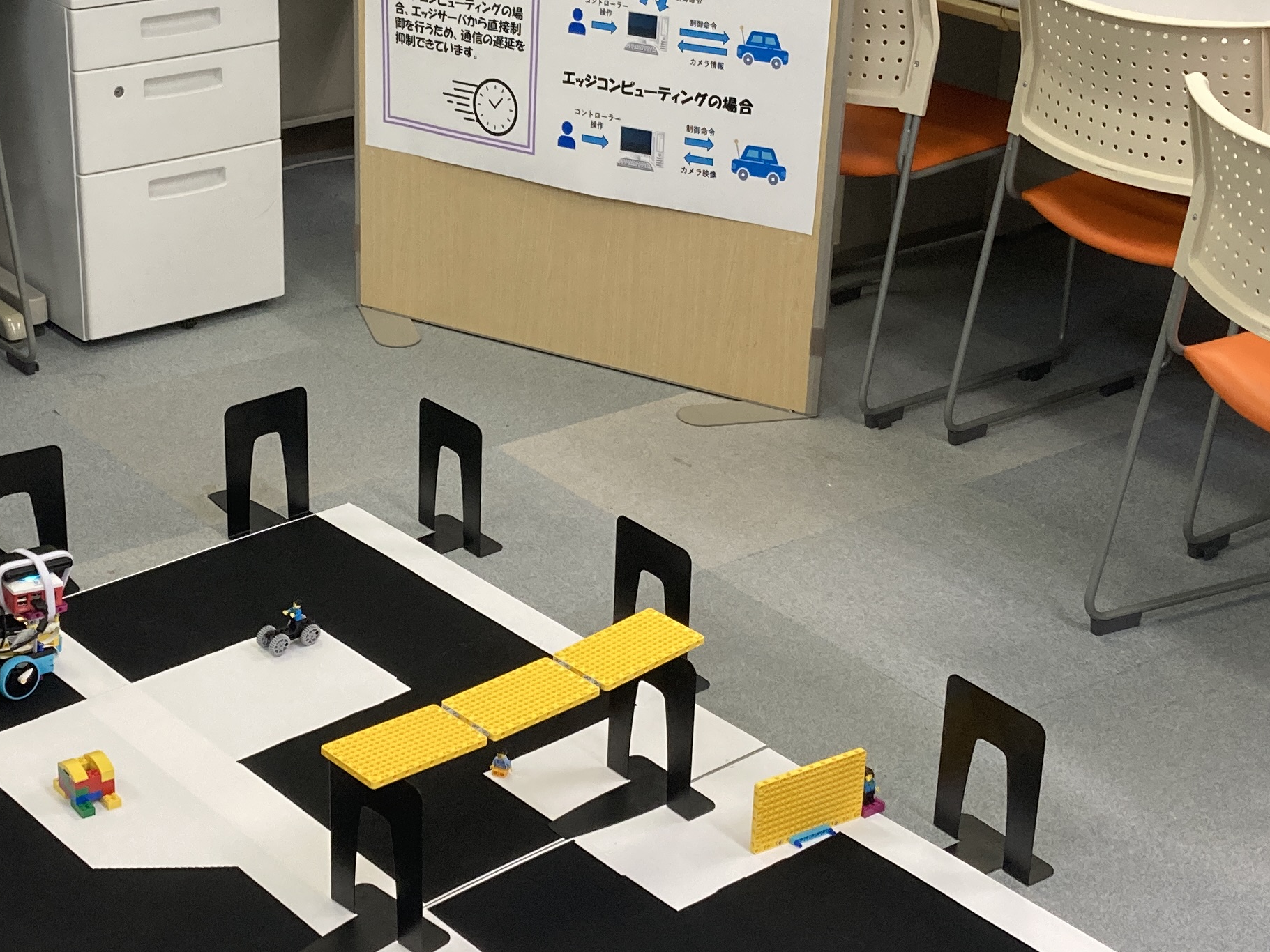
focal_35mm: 62
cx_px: 492
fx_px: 2275
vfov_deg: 23.6
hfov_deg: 31.1
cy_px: 418
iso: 80
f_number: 1.8
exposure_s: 1/60
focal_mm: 3.99
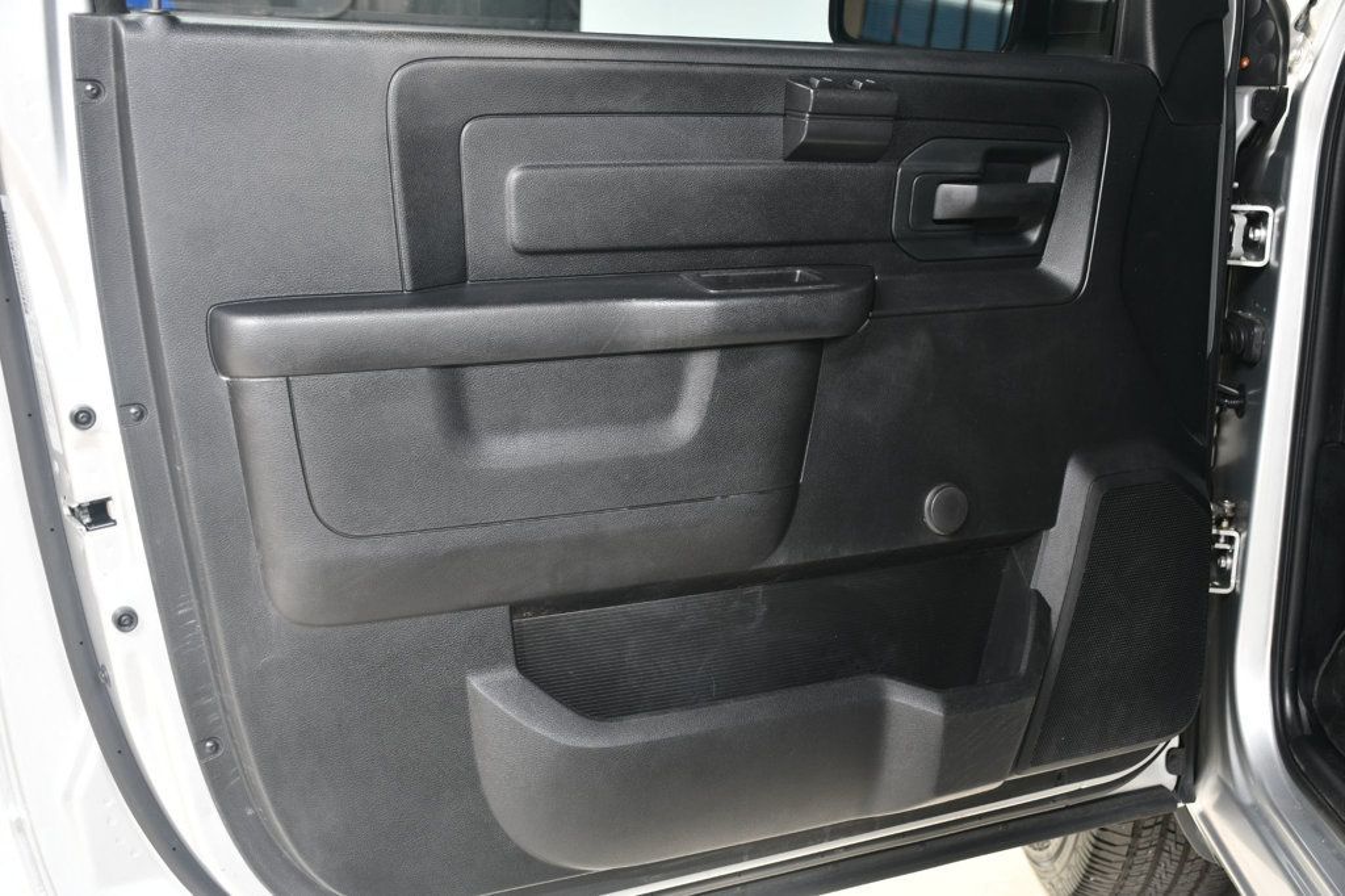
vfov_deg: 29.8
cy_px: 448
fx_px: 1681
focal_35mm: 45
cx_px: 672
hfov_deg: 43.6
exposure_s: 1/160
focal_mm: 30
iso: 100
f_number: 4
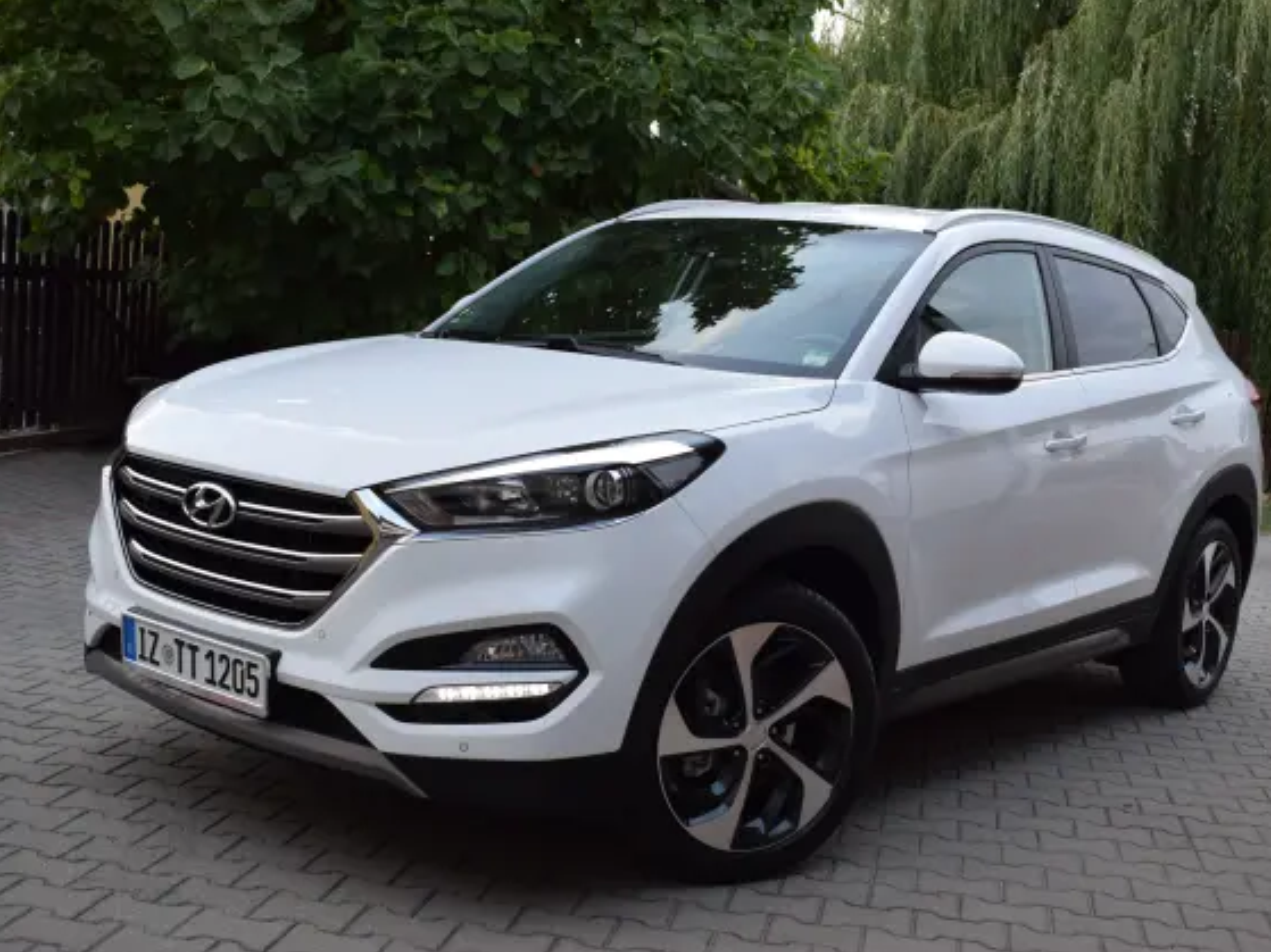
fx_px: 1578
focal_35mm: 43
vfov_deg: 33.6
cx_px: 687
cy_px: 484
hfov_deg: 43.8
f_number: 6.3
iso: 400
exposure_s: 1/160
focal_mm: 26
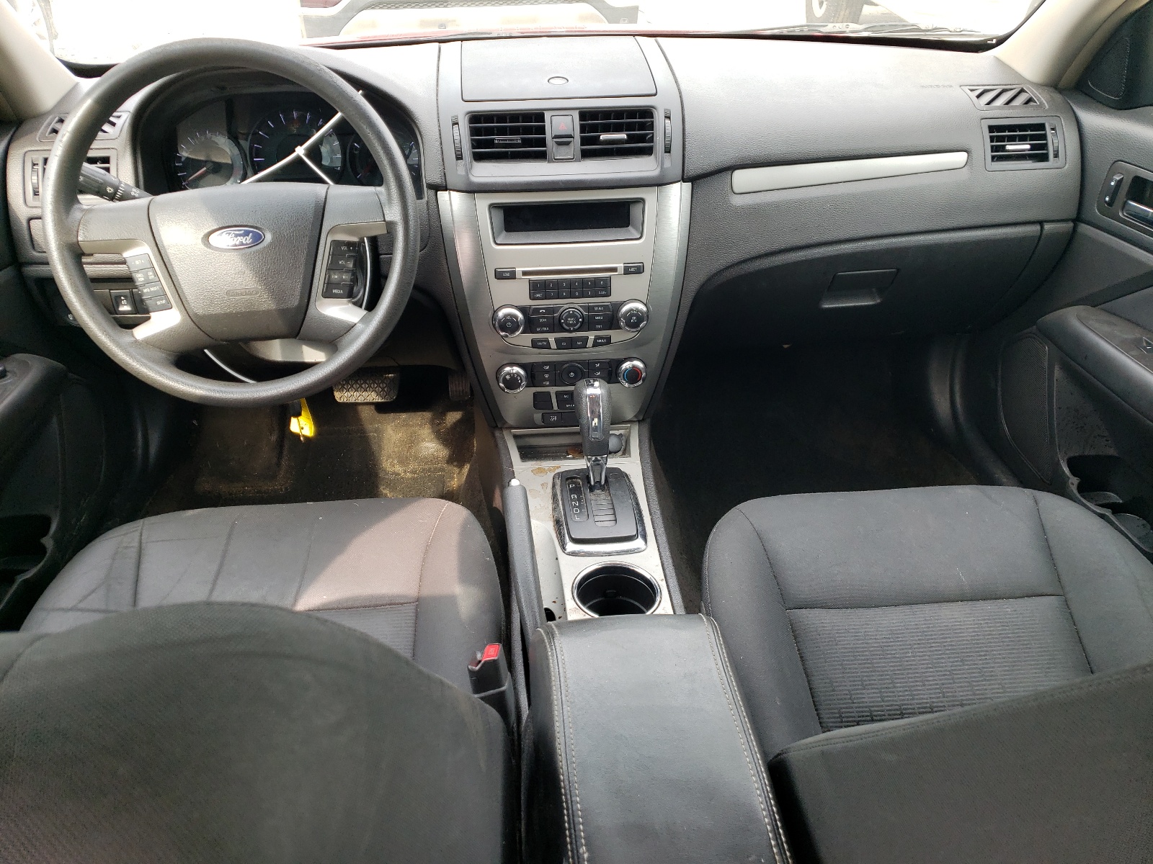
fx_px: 866
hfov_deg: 67.3
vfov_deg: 53.1
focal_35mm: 26
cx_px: 576
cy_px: 432
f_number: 1.5
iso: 50
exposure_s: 1/147
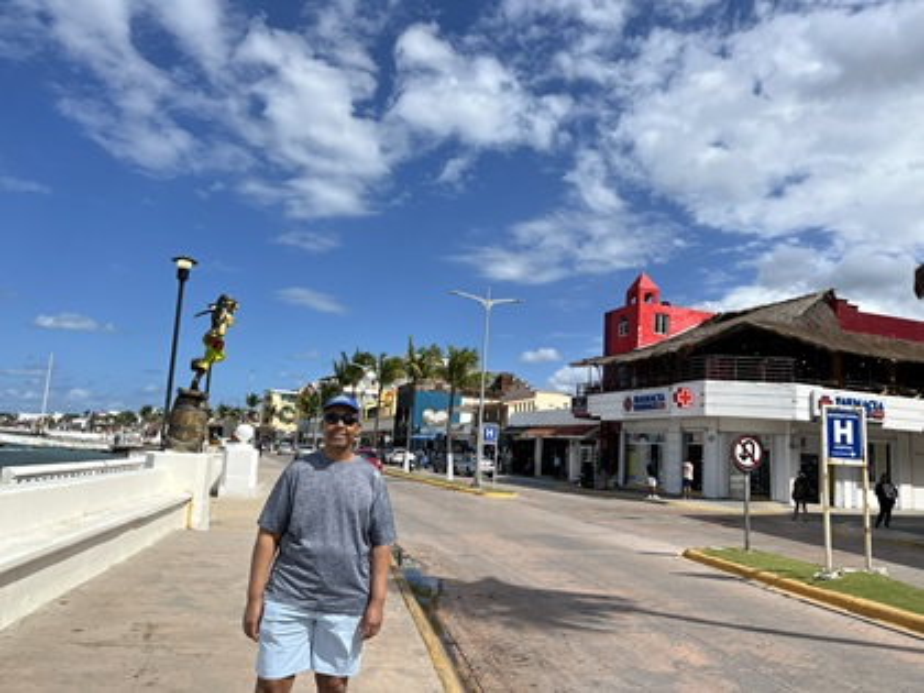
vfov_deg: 53.1
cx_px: 462
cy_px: 346
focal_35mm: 26
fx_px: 694
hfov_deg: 67.3
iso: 50
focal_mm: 5.1
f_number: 1.6
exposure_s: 1/6494
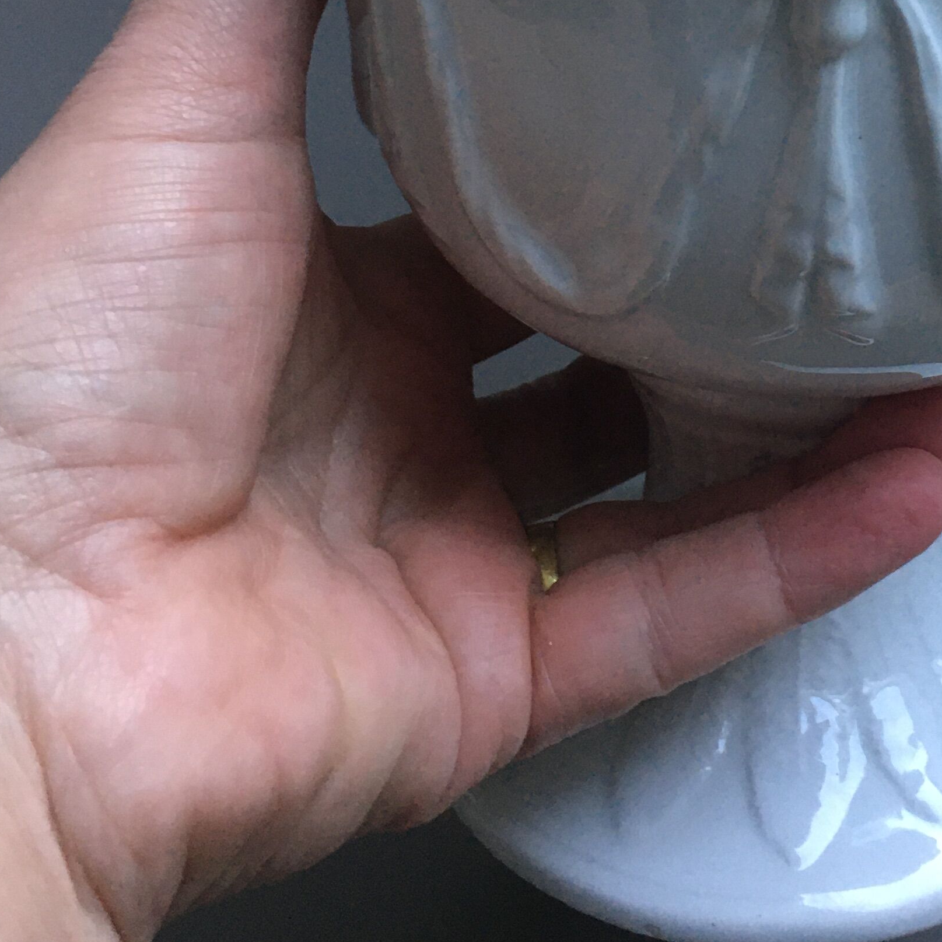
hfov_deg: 25.9
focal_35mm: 64
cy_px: 6
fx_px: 1970
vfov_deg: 25.6
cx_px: 867
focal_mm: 4.15
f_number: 2.2
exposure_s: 1/33
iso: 100
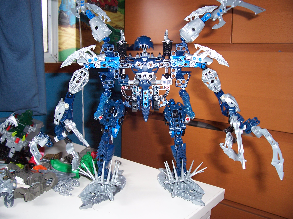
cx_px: 146
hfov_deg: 54.0
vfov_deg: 41.8
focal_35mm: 34
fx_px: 288
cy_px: 110
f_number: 2.7
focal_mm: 5.6
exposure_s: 1/60
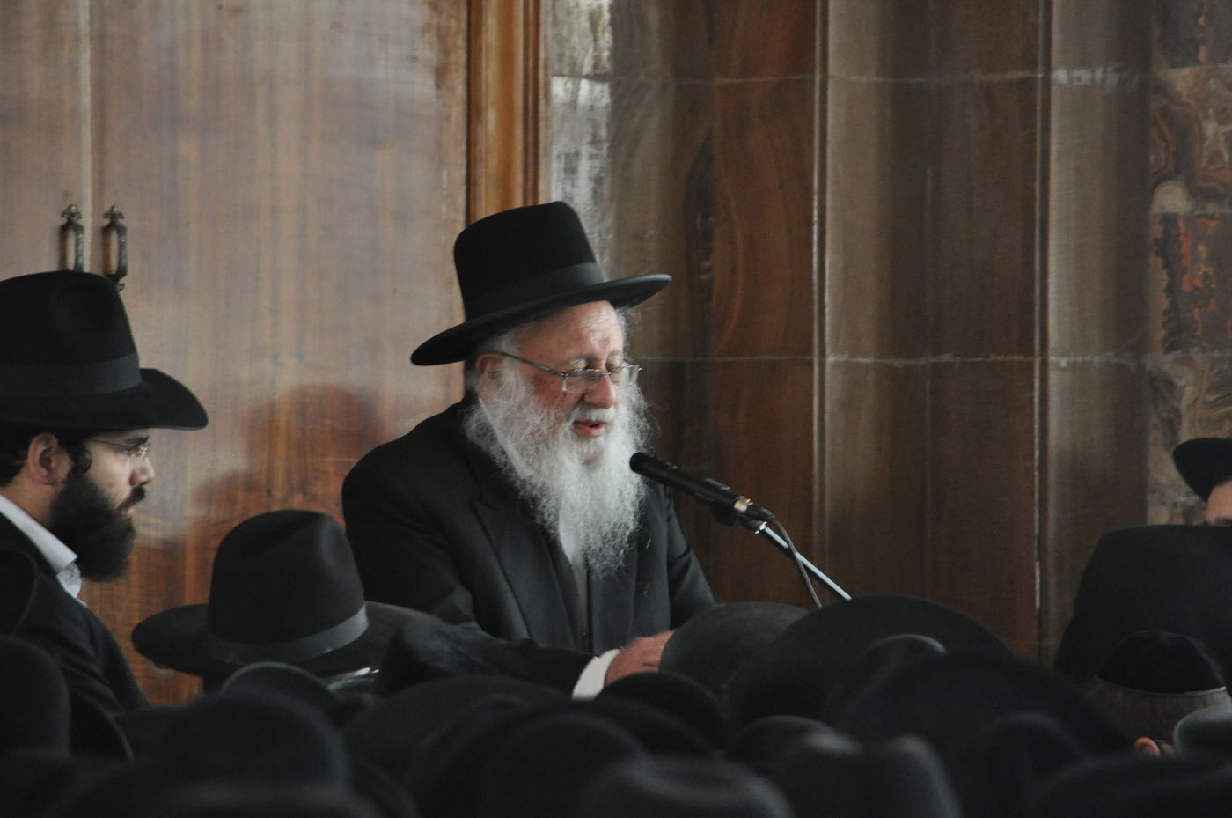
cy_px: 409
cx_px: 616
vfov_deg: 4.6
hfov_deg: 6.9
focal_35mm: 300
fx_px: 10251
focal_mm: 200
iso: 2000
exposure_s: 1/40
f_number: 5
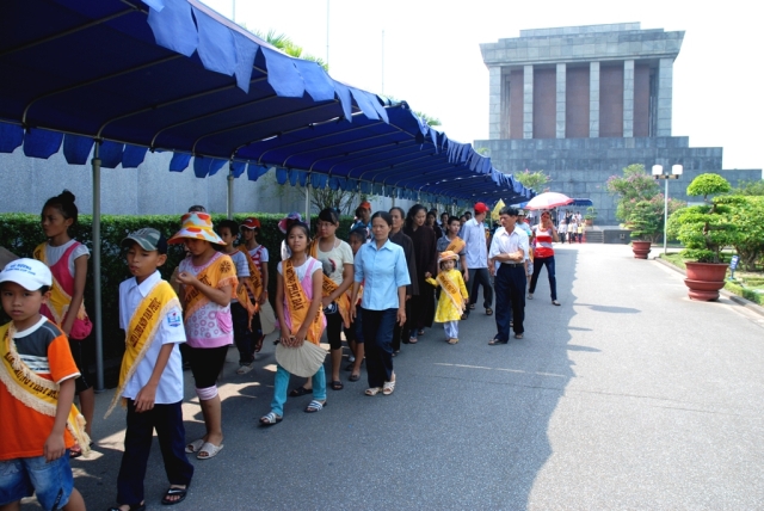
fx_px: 574
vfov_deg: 48.0
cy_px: 256
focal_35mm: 27
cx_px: 382
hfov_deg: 67.3
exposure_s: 1/250
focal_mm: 18
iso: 200
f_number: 5.6
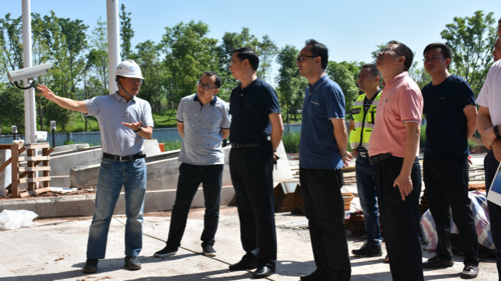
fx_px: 731
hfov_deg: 37.8
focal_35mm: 55
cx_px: 233
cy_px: 125
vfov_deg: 21.8
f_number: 8
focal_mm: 32
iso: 180
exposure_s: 1/500
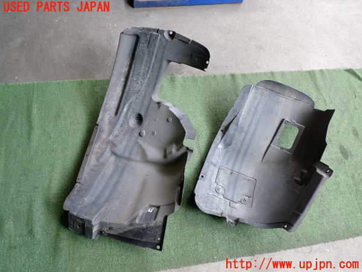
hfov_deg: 60.0
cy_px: 136
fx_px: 314
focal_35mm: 30
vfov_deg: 46.8
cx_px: 181
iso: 200
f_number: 2.3
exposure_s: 1/80
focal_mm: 5.4
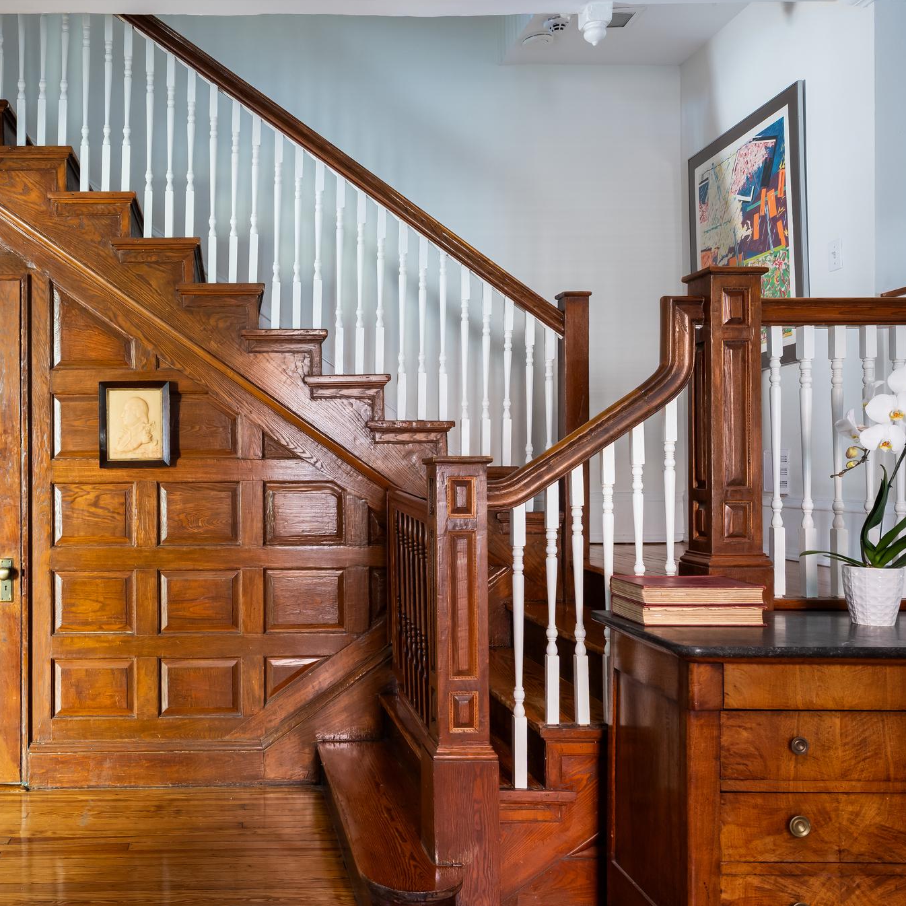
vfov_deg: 52.5
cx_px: 246
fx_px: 918
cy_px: 454
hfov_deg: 50.7
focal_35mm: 31
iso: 800
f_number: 11
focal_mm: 24
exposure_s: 1/50
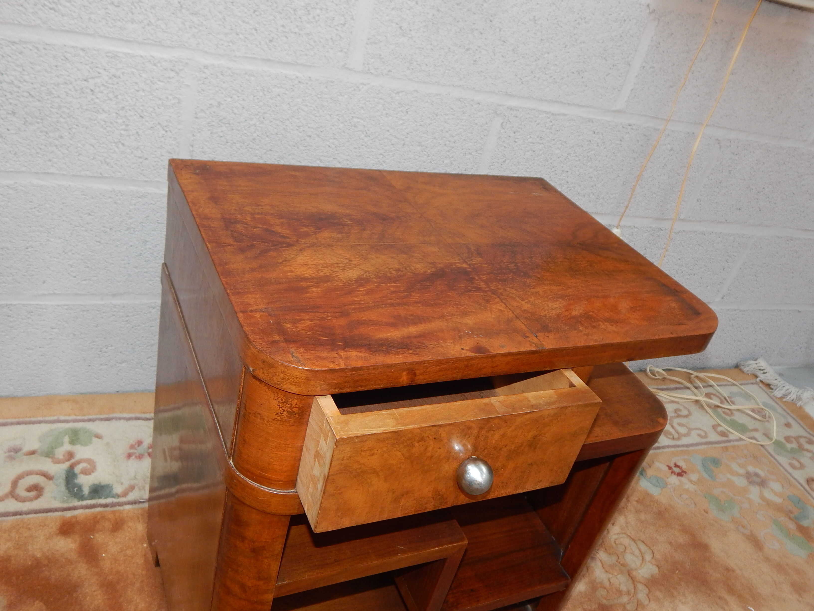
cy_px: 306
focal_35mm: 31
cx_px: 407
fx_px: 729
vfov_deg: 45.4
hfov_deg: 58.4
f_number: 3.2
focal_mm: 5.6
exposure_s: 1/30
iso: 200
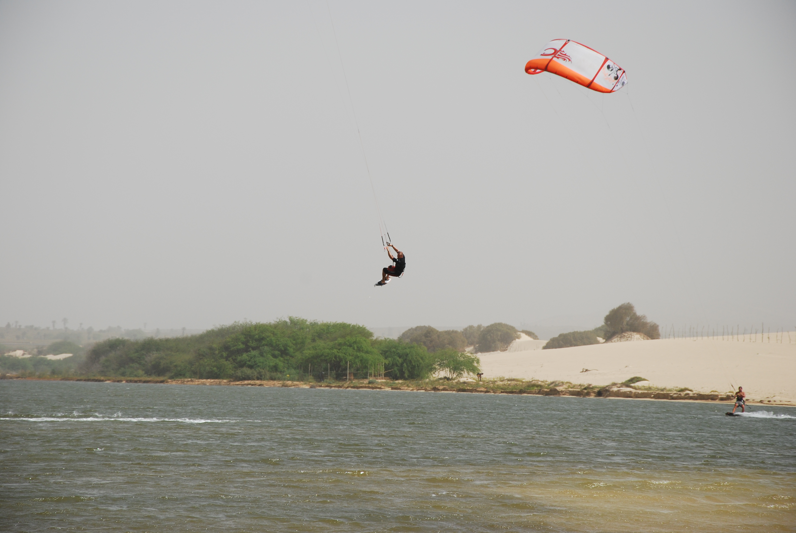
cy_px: 266
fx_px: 3487
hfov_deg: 13.0
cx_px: 398
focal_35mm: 158
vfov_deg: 8.7
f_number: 8
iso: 200
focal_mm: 105
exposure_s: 1/1000
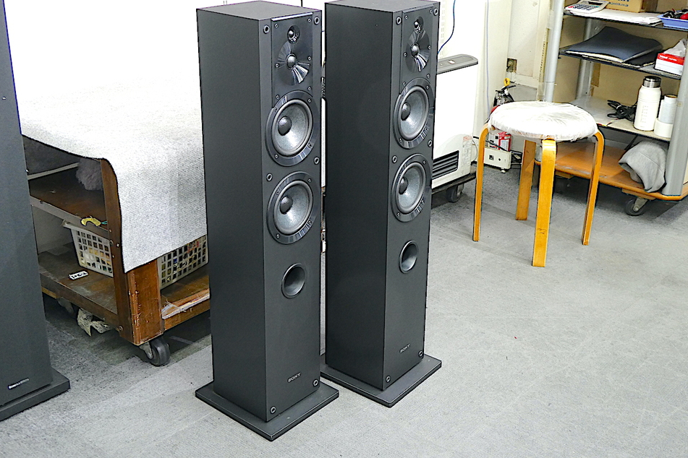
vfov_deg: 31.9
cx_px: 344
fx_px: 803
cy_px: 201
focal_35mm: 42
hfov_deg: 46.4
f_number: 3.8
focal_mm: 7.2
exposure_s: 1/4
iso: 200
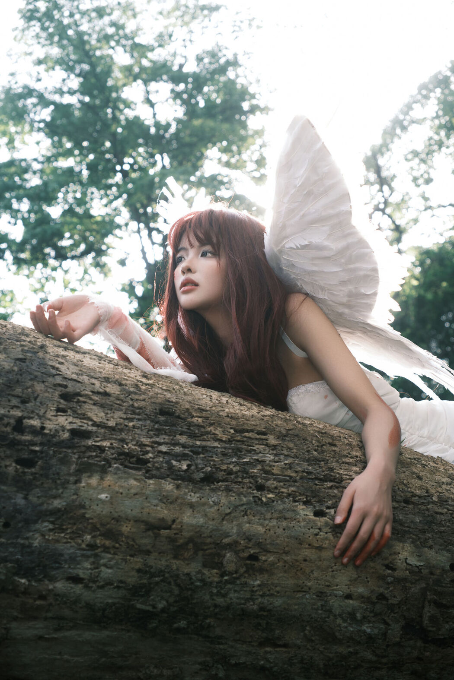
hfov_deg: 23.0
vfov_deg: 33.9
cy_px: 340
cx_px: 227
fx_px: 1116
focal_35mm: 59
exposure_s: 1/125
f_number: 4
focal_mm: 39.5
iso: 80
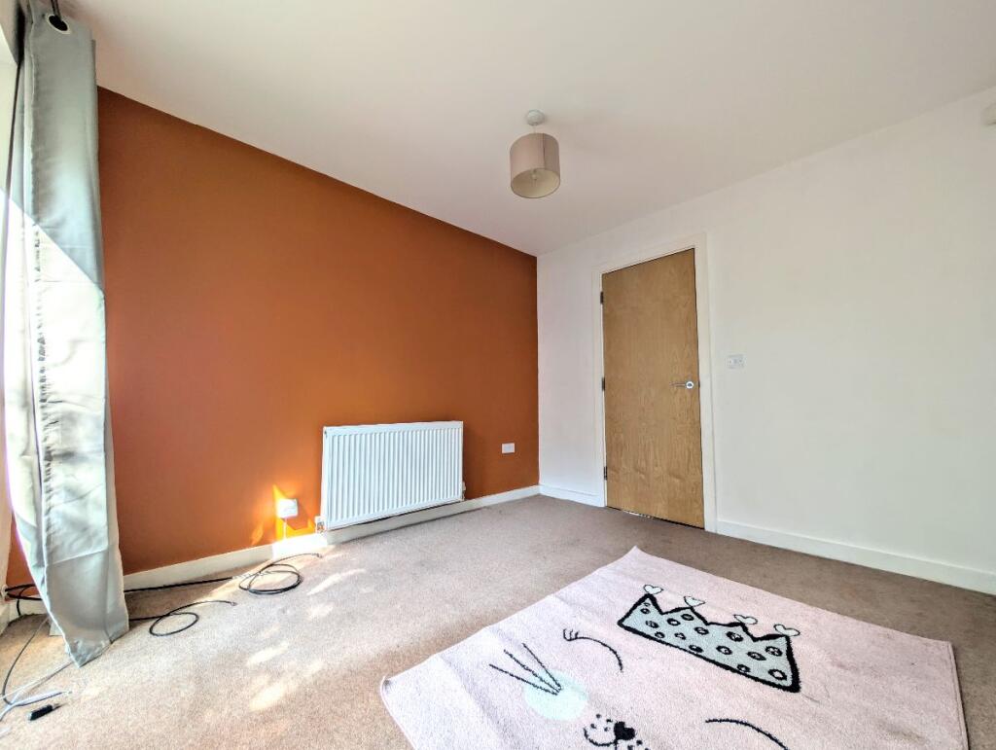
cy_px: 375
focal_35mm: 12
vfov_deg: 94.6
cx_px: 498
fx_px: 346
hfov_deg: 110.5
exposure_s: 1/434
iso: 51
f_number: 1.7
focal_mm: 2.02
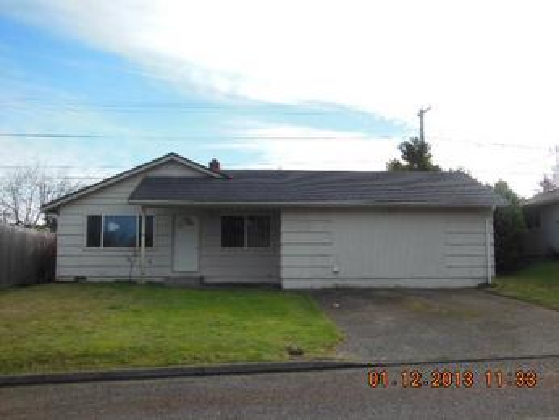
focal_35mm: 34
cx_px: 280
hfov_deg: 53.9
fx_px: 549
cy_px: 210
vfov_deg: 41.8
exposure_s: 1/500
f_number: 3.9
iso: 125
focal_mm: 6
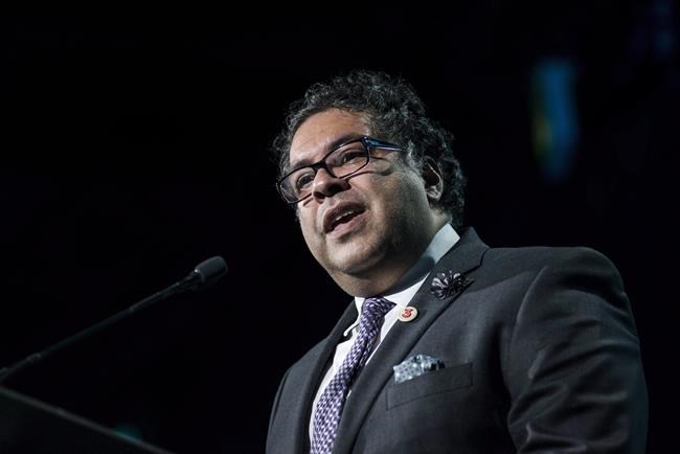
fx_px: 3779
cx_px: 340
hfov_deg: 10.3
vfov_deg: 6.9
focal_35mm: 200
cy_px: 227
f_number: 4
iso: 640
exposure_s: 1/640
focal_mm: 200
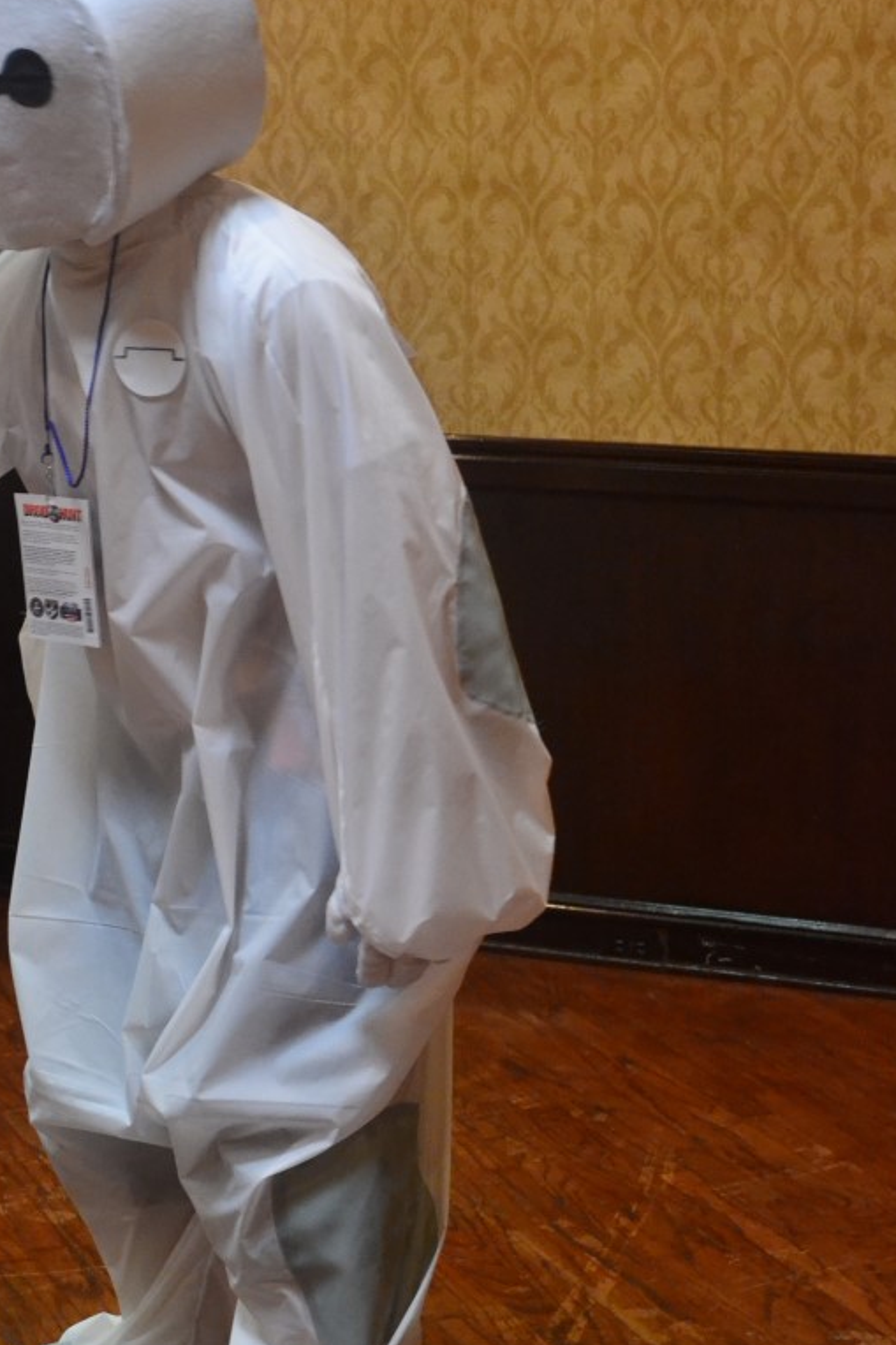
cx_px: 234
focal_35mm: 95
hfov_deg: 14.3
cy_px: 776
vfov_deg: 21.4
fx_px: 3548
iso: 3200
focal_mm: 42
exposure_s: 1/30
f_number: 5.3
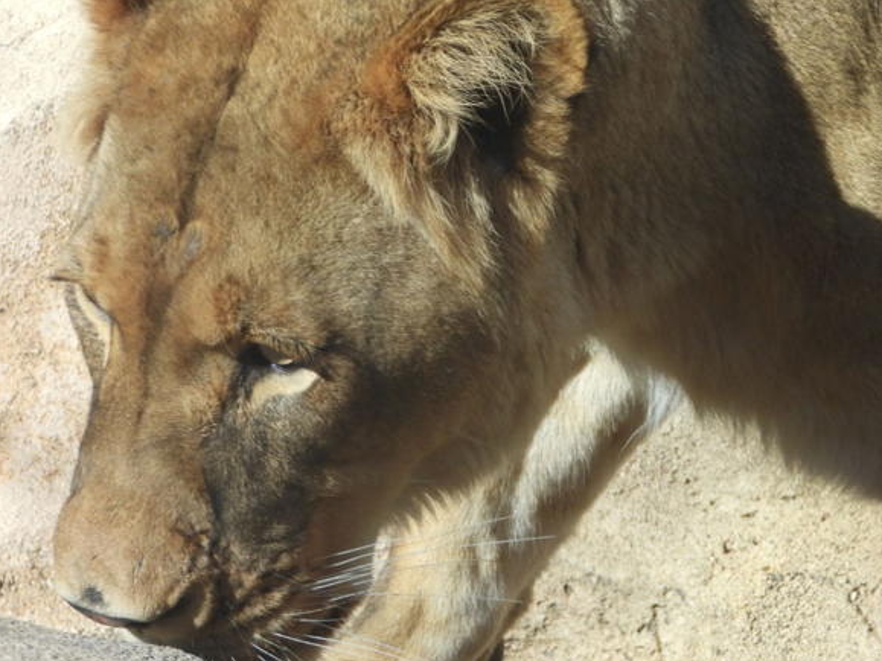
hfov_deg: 5.2
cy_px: 334
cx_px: 545
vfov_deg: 3.9
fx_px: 9680
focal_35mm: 380
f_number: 4.5
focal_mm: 49.5
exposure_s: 1/320
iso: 100
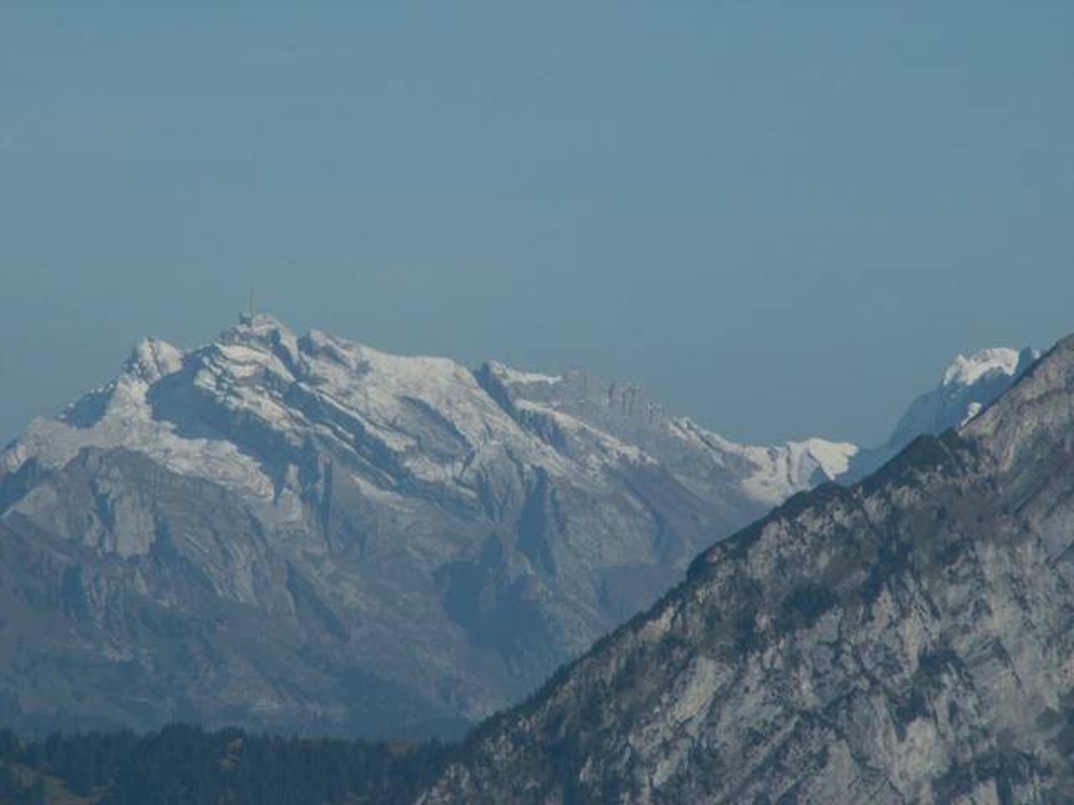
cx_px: 537
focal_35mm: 289
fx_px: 8967
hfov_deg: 6.9
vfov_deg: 5.1
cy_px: 402
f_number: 8
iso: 50
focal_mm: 47.27
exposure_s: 1/400
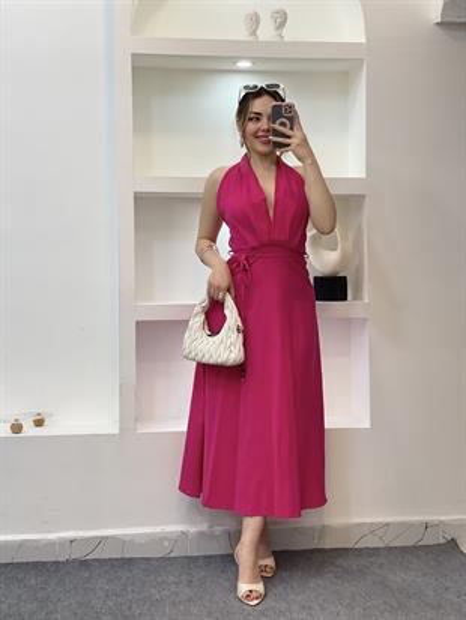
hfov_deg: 28.0
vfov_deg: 36.8
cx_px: 233
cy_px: 310
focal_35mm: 52
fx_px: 933
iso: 80
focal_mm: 6
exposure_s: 1/100
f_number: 2
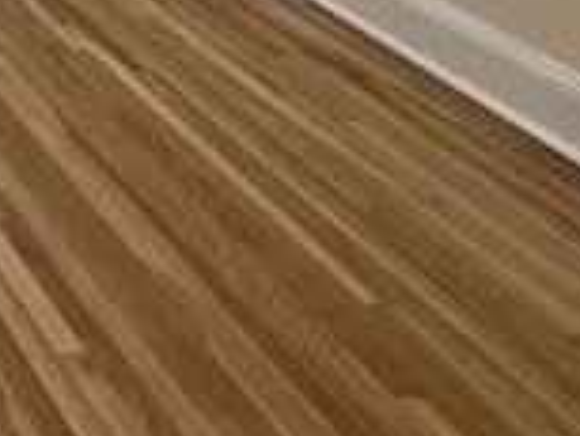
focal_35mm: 68
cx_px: -425
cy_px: -288
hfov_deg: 21.0
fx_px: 1140
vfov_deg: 18.2
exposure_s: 1/120
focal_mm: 1.57
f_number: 1.8
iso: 50
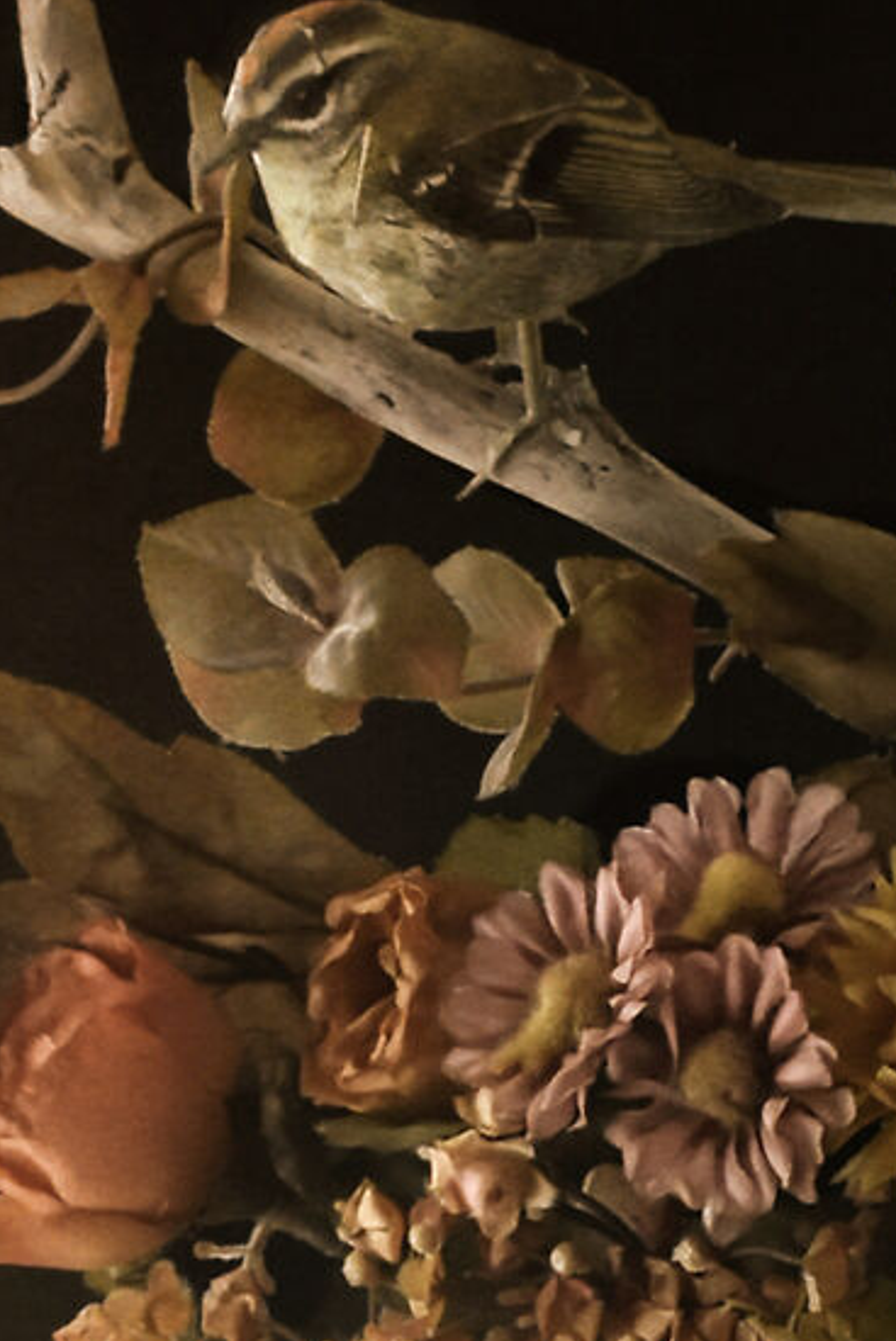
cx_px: 1083
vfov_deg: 9.0
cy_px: 2195
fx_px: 8277
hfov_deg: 6.2
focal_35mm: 222
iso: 1600
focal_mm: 34
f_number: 8
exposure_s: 1/20
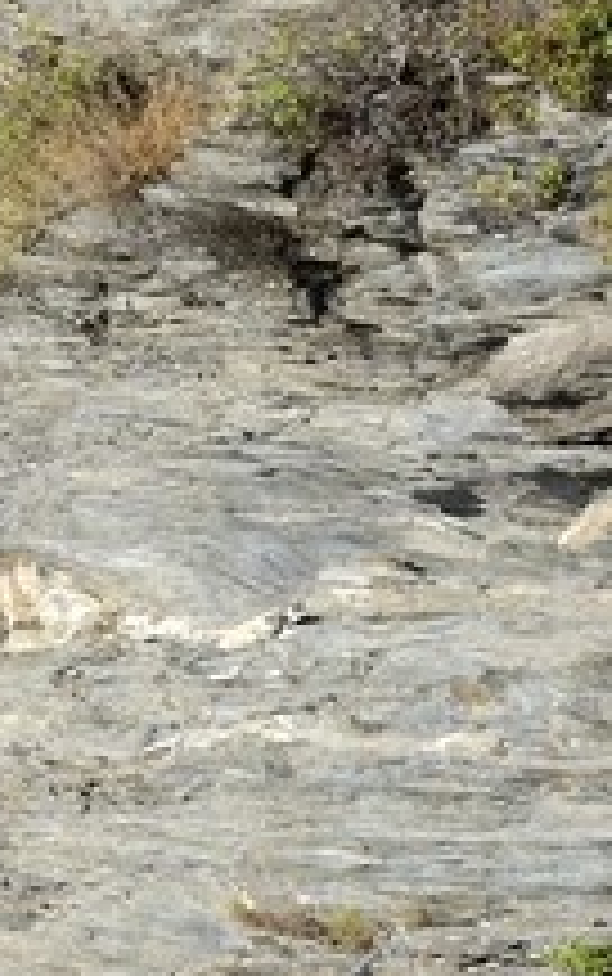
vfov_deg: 8.2
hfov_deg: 4.6
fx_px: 6792
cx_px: -2160
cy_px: 139
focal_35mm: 255
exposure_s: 1/200
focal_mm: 34
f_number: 10
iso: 200
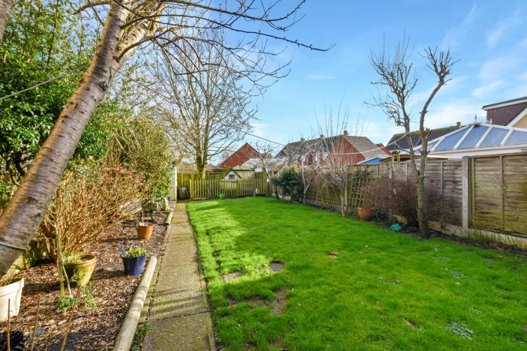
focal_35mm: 15
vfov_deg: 77.3
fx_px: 220
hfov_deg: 100.4
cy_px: 176
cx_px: 264
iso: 200
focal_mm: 10
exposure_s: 1/250
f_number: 8
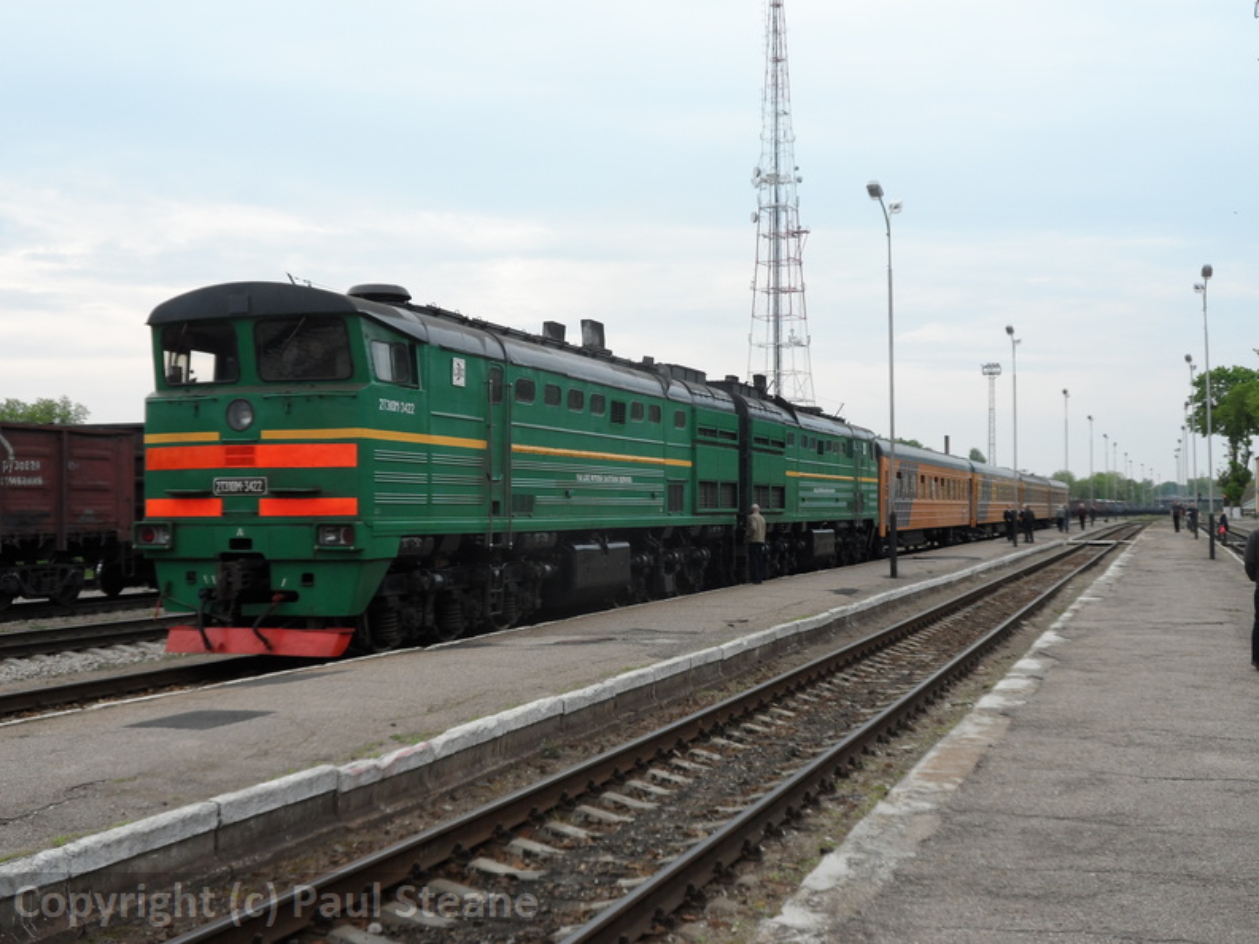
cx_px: 630
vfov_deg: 32.9
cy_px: 472
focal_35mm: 44
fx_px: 1600
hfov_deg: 42.9
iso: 80
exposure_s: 1/250
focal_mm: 8
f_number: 3.9
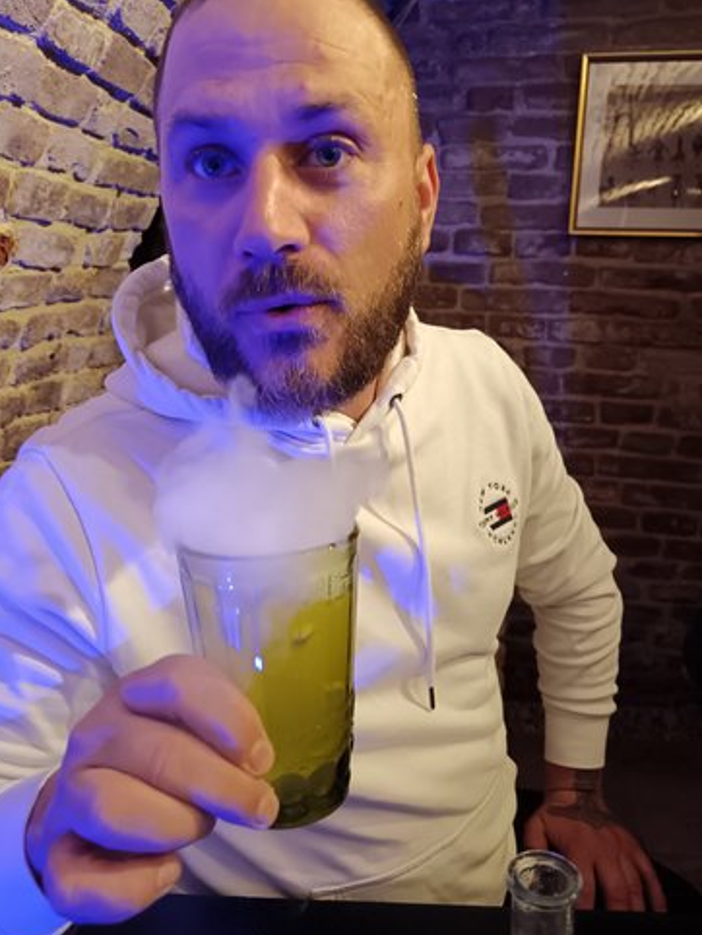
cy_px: 481
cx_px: 352
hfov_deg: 49.8
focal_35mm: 28
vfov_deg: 63.4
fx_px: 756
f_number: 1.9
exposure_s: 1/25
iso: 3149
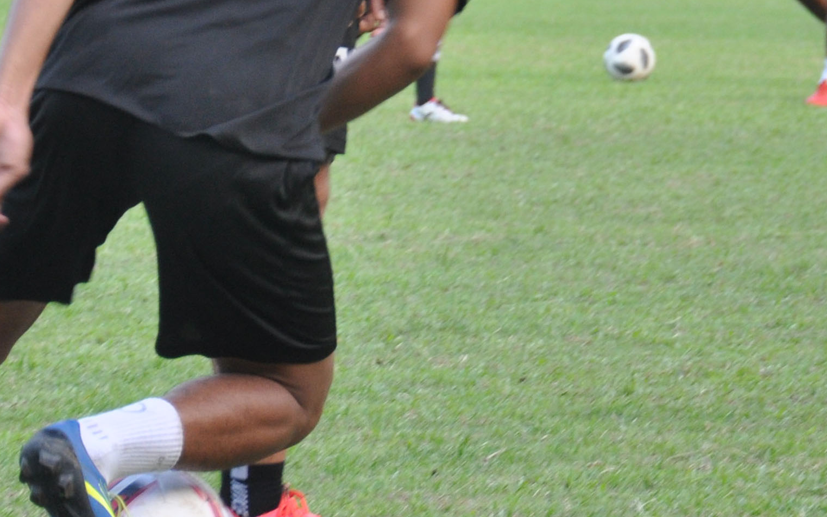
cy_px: -32
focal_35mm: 365
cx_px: 270
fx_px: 8237
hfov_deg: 5.7
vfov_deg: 3.6
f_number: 5.6
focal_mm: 85
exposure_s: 1/200
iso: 500
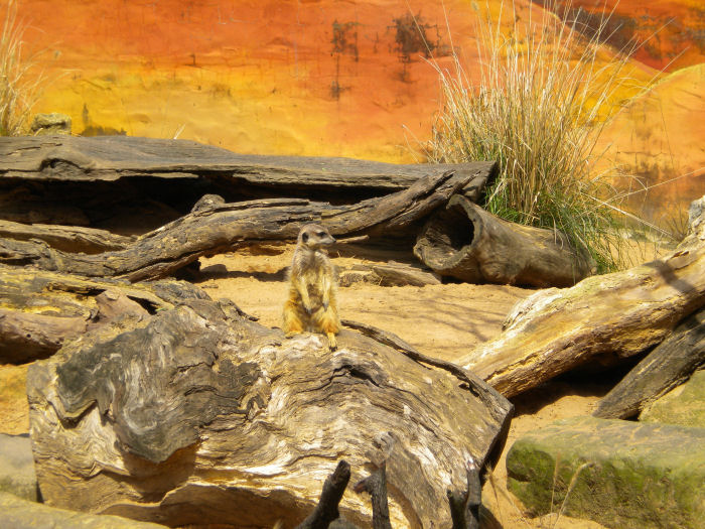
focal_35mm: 105
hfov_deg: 18.7
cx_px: 352
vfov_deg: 14.1
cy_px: 264
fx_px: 2138
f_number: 5.9
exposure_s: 1/428
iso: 90
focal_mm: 18.9
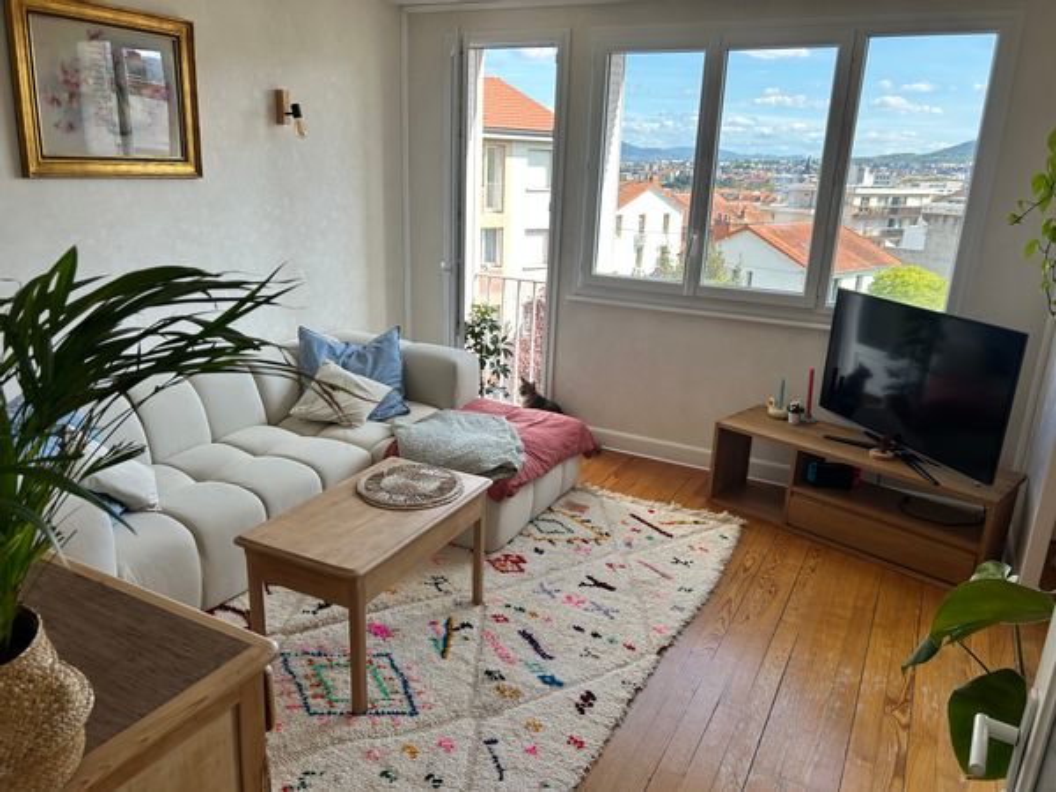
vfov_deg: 53.1
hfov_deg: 67.3
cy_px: 396
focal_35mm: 26
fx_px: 793
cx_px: 528
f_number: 1.5
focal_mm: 5.7
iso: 50
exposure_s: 1/552
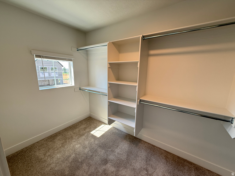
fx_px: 95
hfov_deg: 102.1
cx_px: 118
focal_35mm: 14
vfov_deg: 85.7
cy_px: 88
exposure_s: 1/99
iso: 80
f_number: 2.2
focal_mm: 2.22
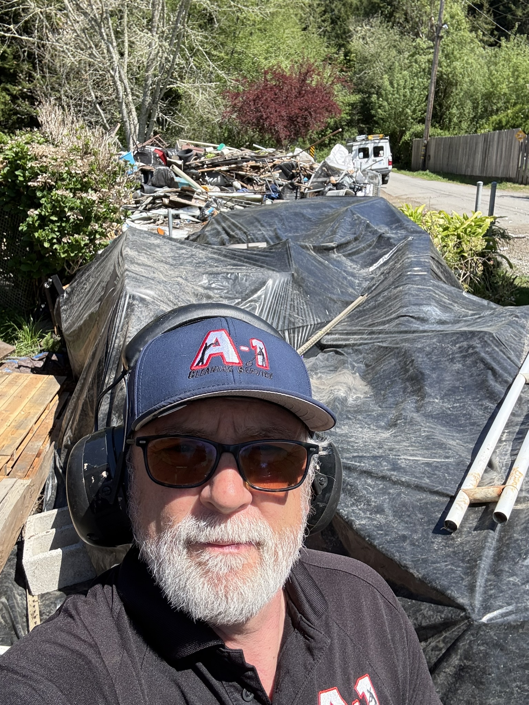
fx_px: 611
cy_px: 352
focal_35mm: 30
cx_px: 264
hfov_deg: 46.8
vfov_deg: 60.0
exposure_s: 1/915
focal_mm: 2.69
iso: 25
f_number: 1.9
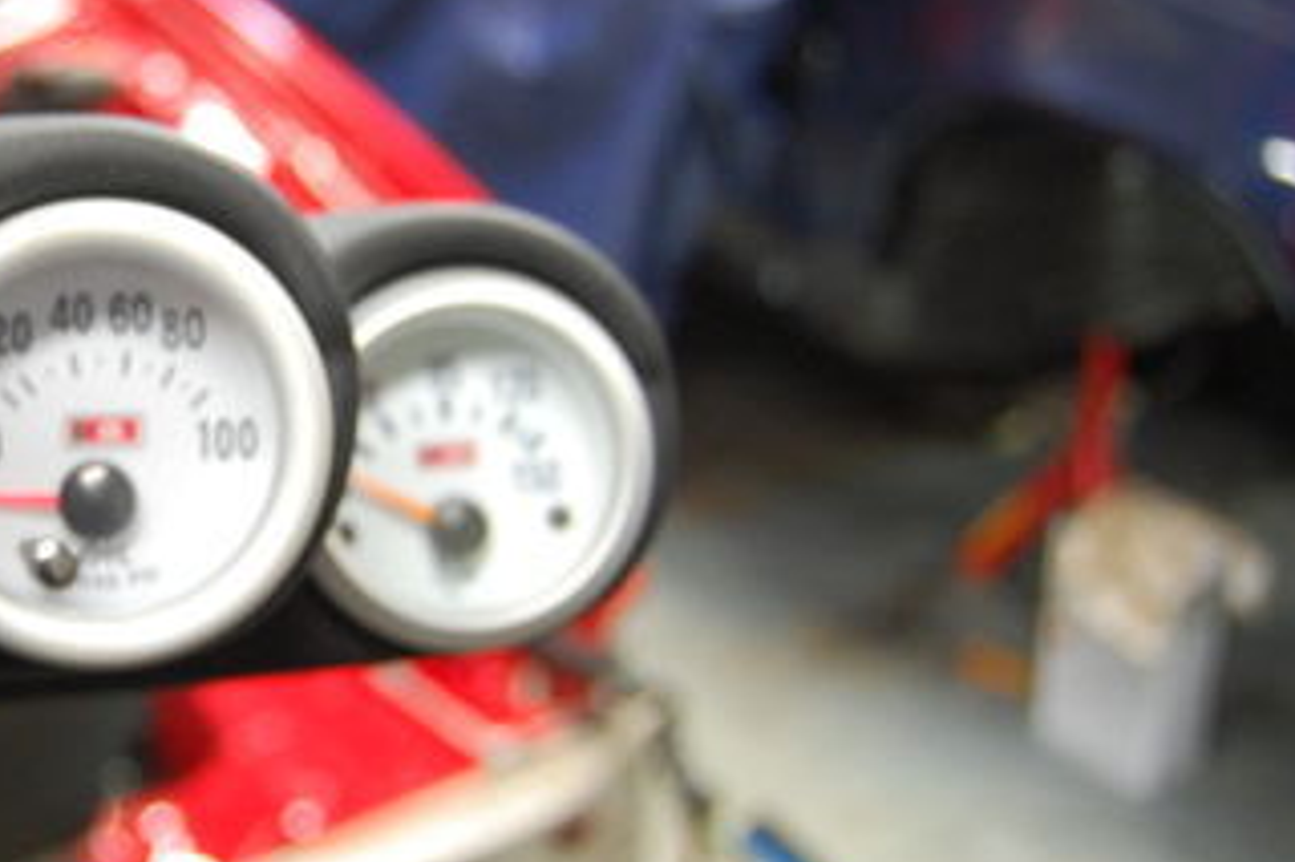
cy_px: 421
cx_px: 77
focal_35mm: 60
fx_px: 2157
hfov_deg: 31.5
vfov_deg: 22.6
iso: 800
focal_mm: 20
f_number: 3.8
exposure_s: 1/25
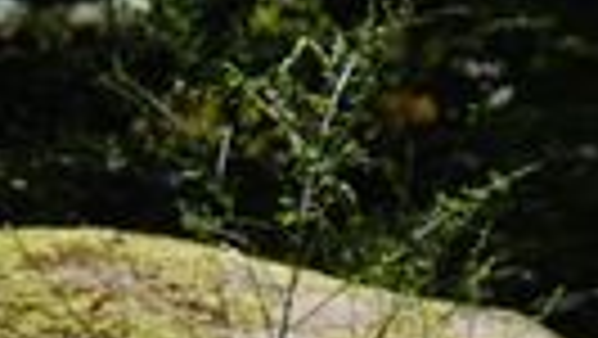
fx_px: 30082
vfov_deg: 0.6
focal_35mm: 1896
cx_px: -81
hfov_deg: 1.1
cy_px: 557
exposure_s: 1/500
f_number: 6.3
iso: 200
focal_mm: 200
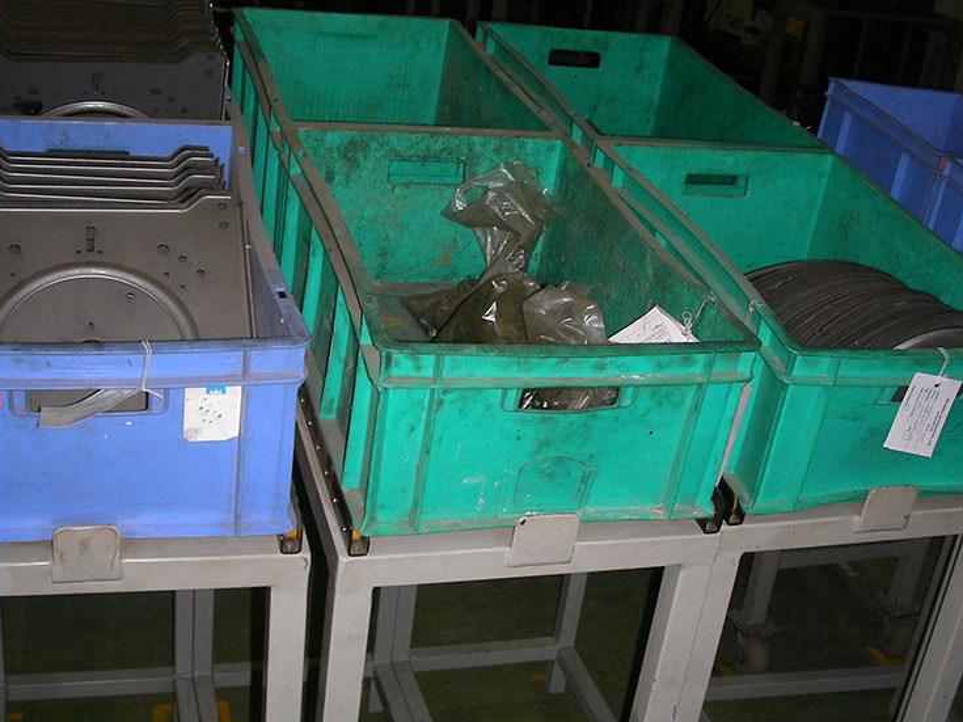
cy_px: 373
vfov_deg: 40.7
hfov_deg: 52.6
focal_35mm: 35
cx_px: 487
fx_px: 974
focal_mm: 4.15
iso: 32
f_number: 2.2
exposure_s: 1/126
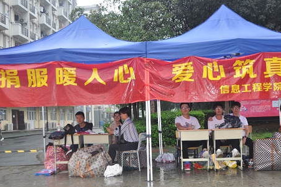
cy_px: 120
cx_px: 156
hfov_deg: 44.5
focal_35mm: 44
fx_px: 343
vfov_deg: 30.3
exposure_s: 1/60
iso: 200
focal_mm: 22
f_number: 4
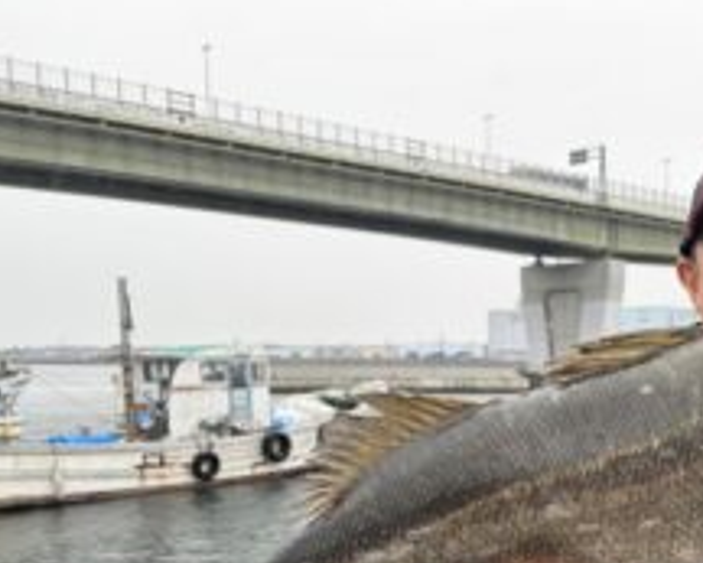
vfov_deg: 31.1
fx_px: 978
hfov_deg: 36.8
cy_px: 469
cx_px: 644
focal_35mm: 47
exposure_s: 1/147
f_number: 1.6
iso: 40
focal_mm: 5.96
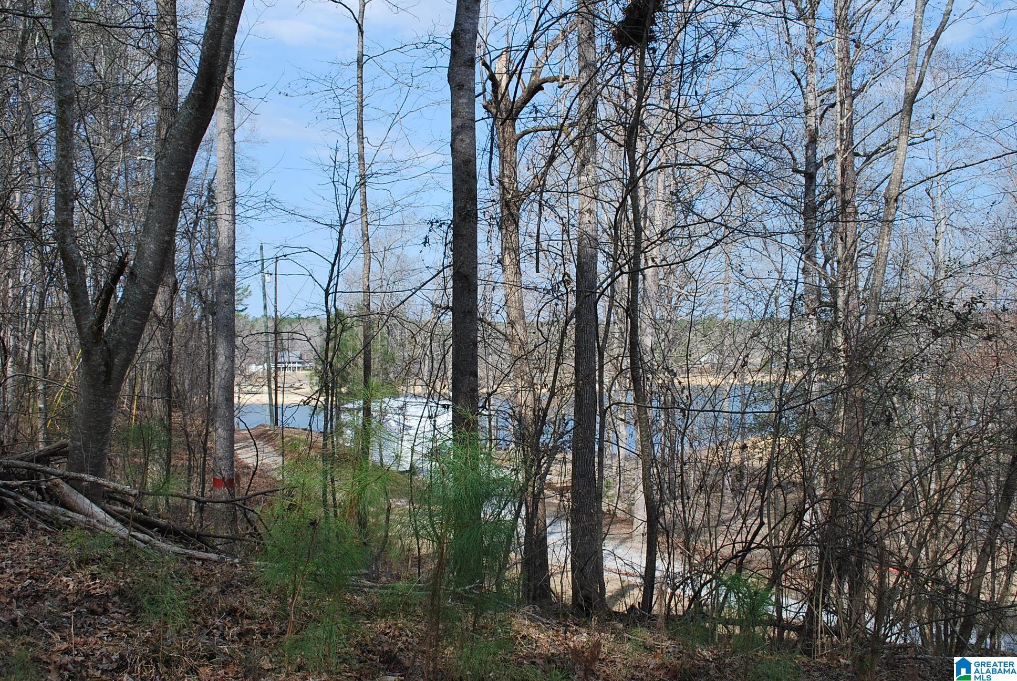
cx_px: 508
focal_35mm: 33
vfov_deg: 40.1
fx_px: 933
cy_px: 340
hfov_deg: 57.2
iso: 100
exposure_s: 1/200
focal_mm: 22
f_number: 7.1
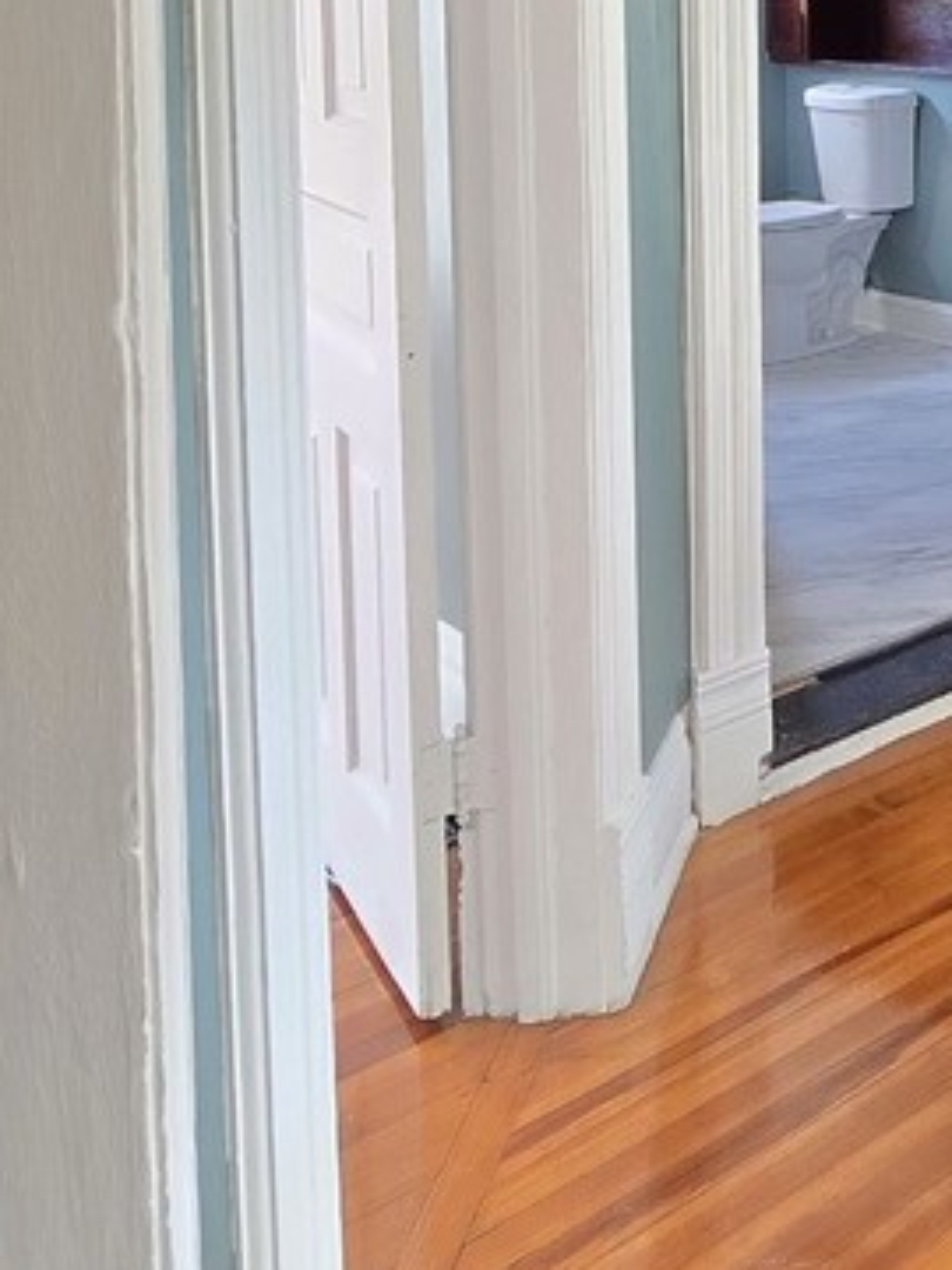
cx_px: 1174
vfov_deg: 42.6
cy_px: 56
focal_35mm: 39
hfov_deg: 30.6
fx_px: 1430
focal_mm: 2.2
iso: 400
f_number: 2.2
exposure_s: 1/60
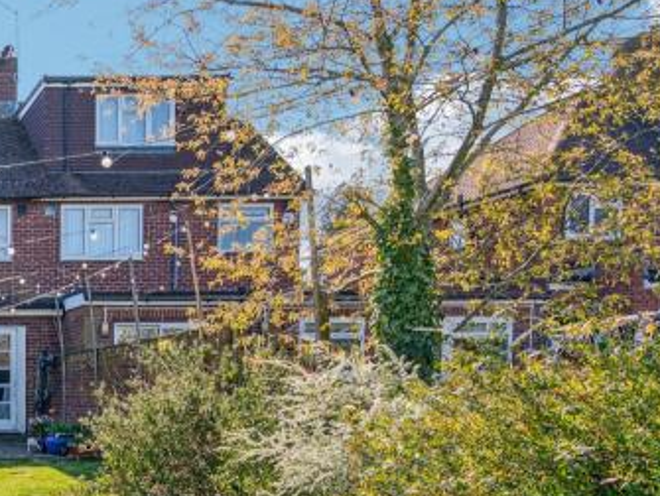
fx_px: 897
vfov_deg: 29.8
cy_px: 431
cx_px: -171
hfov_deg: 32.0
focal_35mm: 47
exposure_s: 1/160
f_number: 9
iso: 640
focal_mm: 16
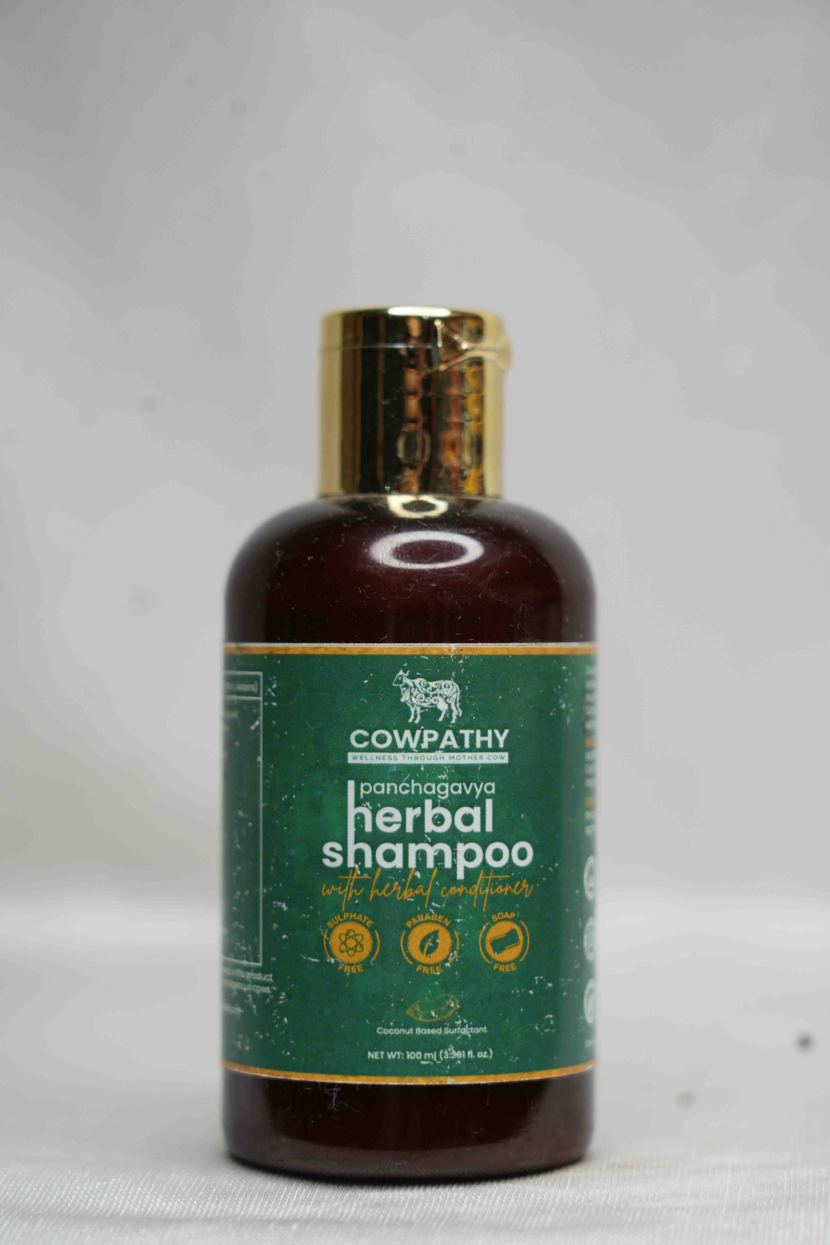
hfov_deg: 13.0
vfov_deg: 19.5
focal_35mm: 105
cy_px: 622
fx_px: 3631
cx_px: 415
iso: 250
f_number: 5.6
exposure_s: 1/60
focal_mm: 105
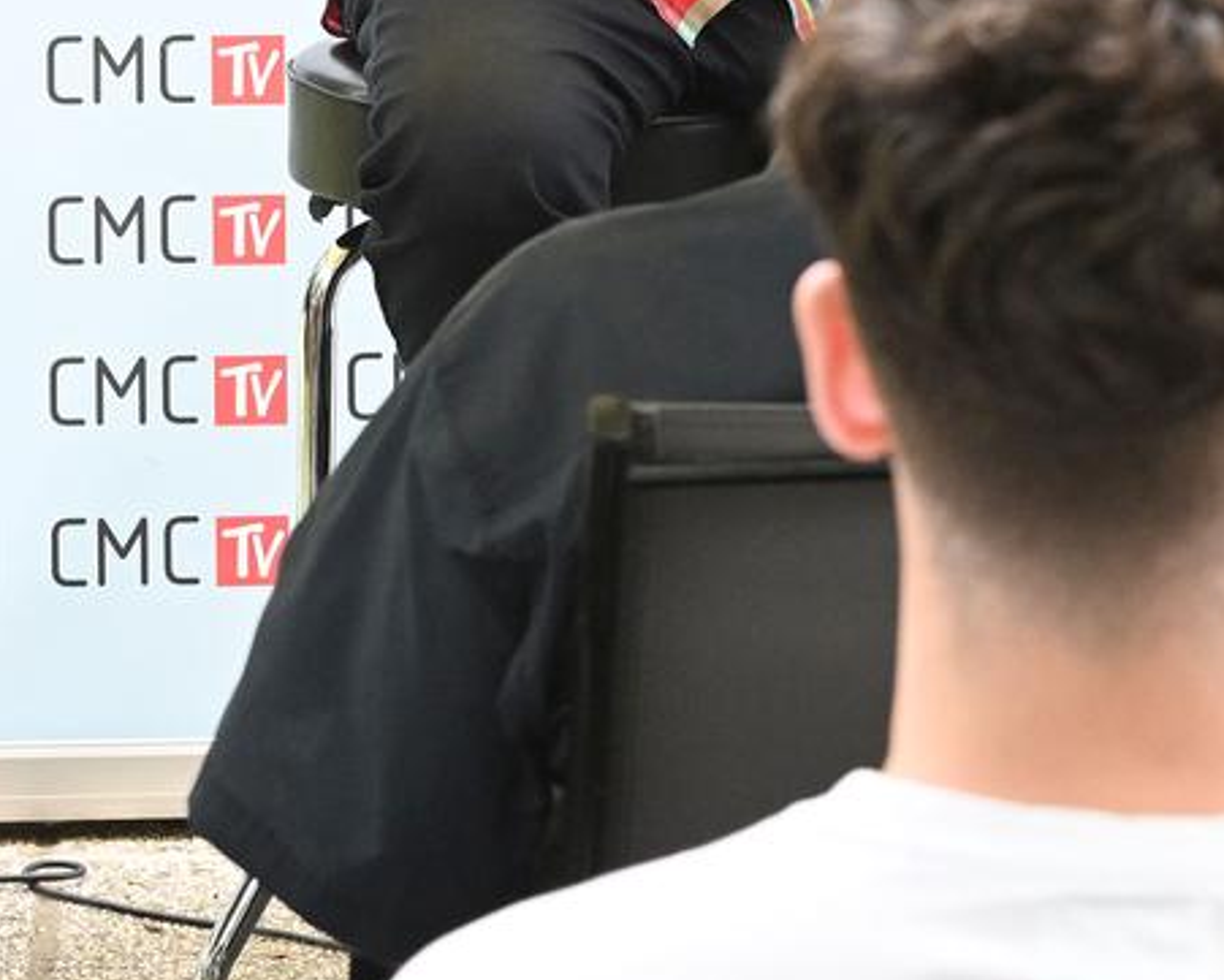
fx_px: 8442
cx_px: 1381
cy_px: -96
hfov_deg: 8.2
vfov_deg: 6.6
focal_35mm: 233
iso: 2200
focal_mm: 70
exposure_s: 1/200
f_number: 7.1
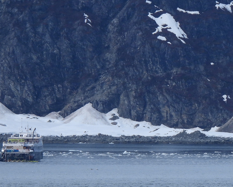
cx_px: 224
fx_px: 10868
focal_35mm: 1576
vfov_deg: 1.0
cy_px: 44
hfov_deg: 1.2
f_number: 5.6
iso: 100
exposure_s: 1/800
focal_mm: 125
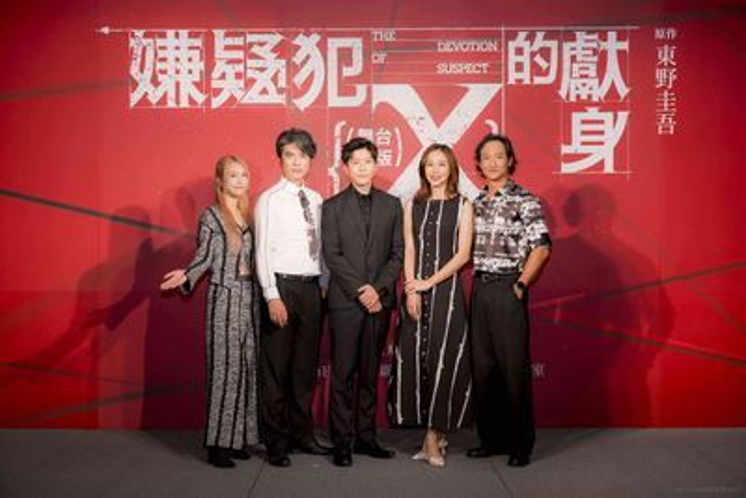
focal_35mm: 51
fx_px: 1057
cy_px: 249
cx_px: 373
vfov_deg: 26.5
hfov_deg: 38.9
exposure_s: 1/200
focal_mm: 51
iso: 400
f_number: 4.5
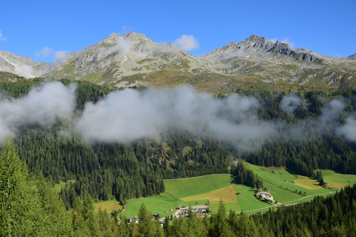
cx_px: 178
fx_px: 371
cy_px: 118
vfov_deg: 35.5
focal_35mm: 38
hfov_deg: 51.3
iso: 100
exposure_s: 1/400
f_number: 5.6
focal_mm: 25
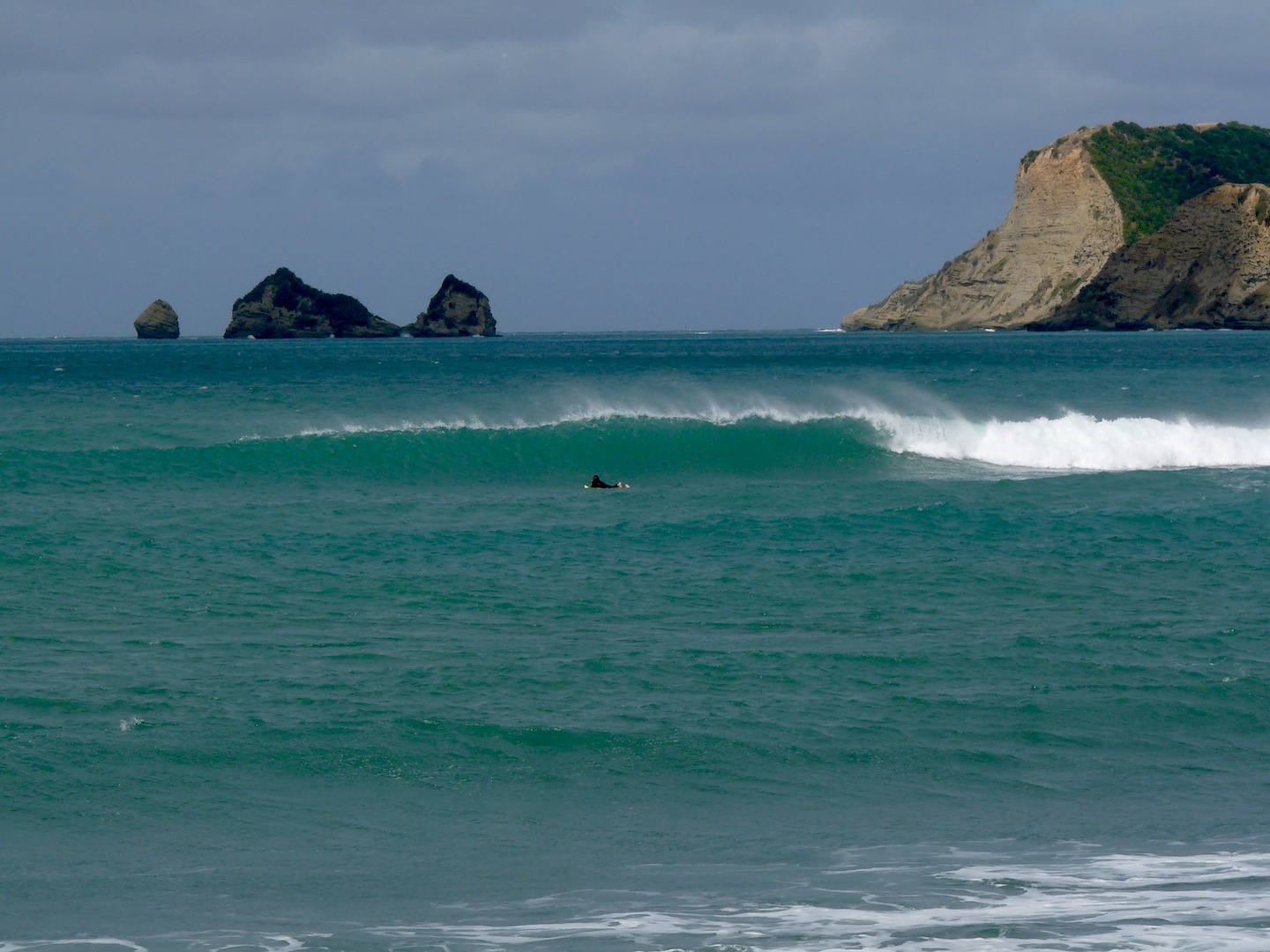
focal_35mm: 180
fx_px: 6604
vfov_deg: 8.2
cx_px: 635
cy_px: 476
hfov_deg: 11.0
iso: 100
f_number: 8
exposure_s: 1/500
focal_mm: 32
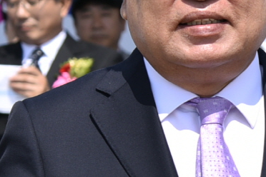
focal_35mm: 374
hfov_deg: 5.5
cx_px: 410
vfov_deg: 3.7
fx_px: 2763
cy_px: 192
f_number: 5
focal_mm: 58
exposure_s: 1/200
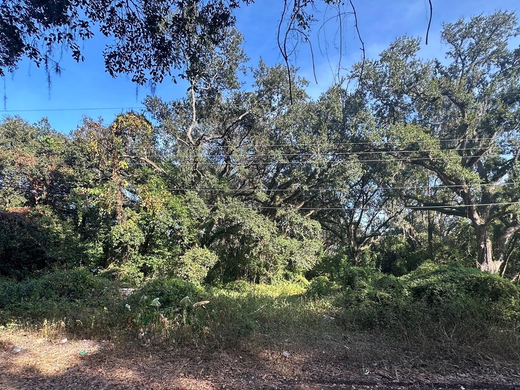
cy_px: 250
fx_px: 285
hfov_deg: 84.7
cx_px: 264
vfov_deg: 67.3
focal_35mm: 19
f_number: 2.2
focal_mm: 2.22
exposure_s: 1/187
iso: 40
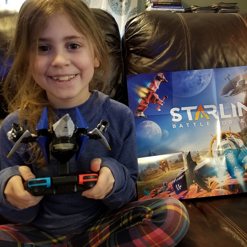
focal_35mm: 31
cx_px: 136
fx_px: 250
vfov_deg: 52.5
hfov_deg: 52.4
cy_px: 123
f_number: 1.7
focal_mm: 4.3
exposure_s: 1/10
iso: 320
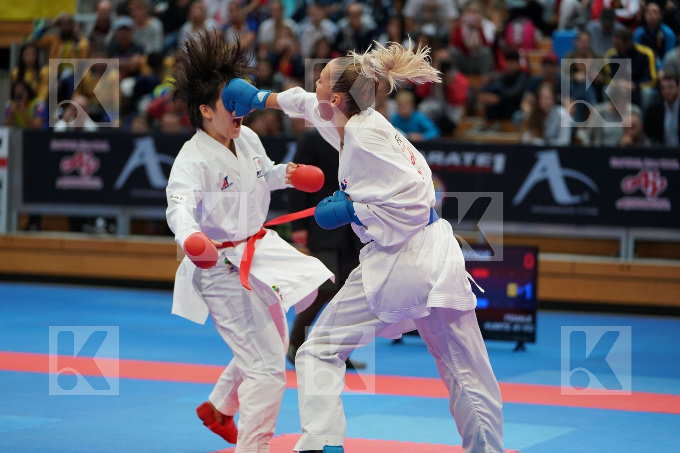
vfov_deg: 11.3
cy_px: 226
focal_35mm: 121
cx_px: 340
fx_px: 2285
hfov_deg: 16.9
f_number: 2.8
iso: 1600
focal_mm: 121
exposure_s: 1/1000
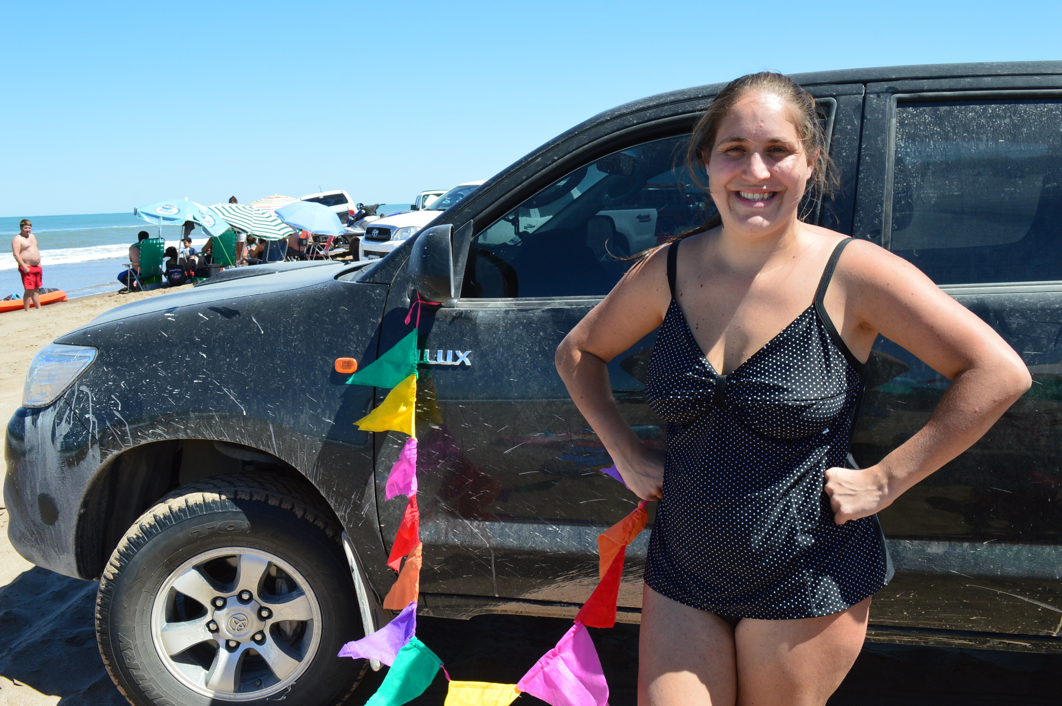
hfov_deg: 57.3
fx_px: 973
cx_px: 531
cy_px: 353
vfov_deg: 39.9
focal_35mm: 33
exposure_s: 1/320
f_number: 10
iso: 400
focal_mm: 22
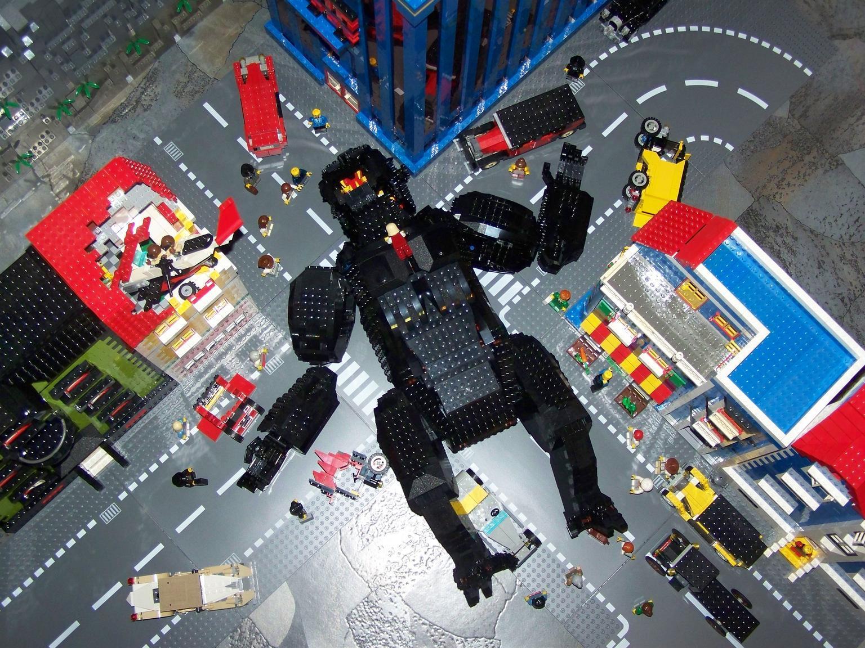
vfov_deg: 29.7
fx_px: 1224
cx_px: 432
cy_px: 324
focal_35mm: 49
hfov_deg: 38.9
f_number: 2.8
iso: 200
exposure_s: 1/30
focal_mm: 8.1
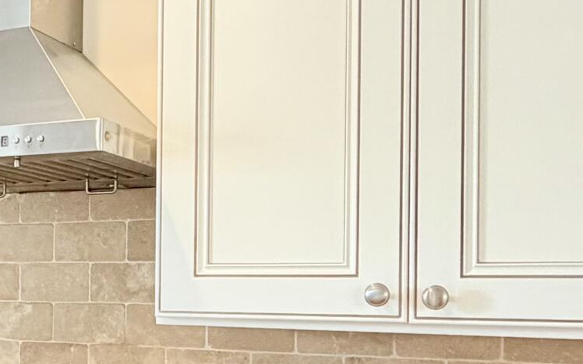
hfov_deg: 32.1
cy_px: 292
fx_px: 937
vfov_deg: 21.7
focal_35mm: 59
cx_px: 12
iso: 250
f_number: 2.2
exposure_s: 1/120
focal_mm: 2.22
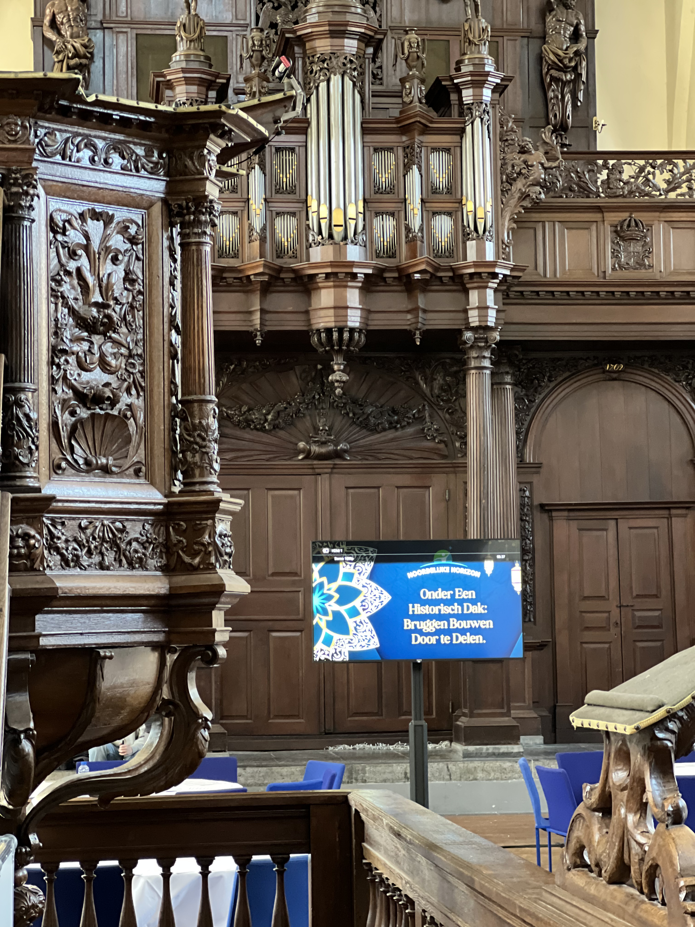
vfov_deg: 25.3
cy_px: 464
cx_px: 348
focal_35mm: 77
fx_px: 2061
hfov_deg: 19.1
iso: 500
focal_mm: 9
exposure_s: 1/15
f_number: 2.8
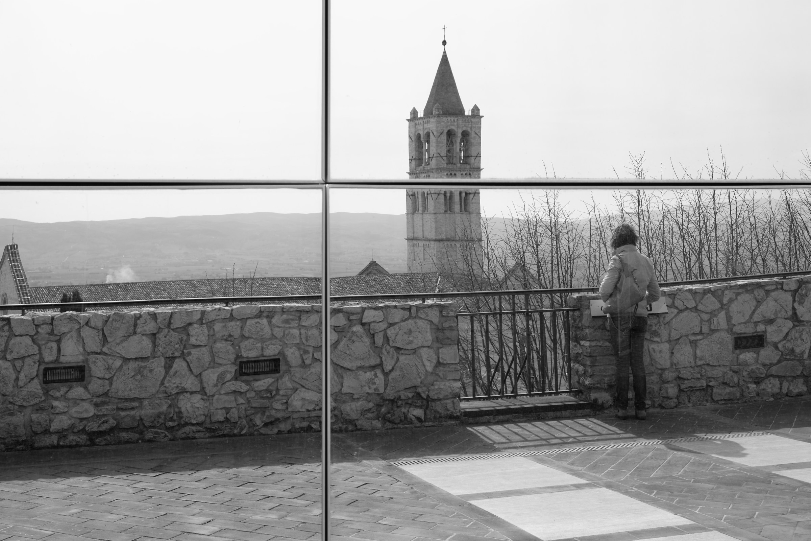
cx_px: 406
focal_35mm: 47
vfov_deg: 28.6
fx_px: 1059
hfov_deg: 41.9
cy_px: 270
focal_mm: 31.5
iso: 200
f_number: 5.6
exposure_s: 1/220
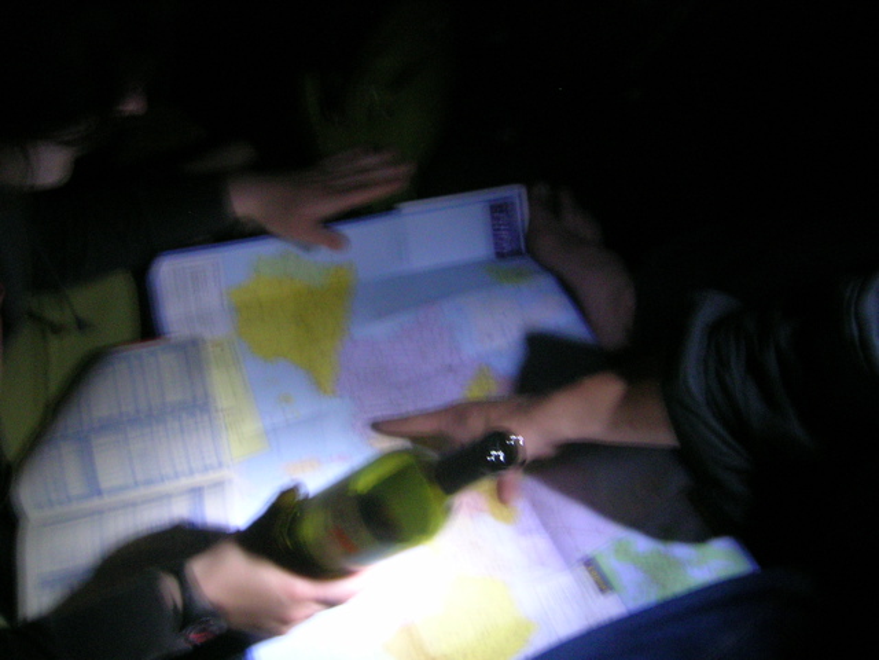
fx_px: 889
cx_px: 440
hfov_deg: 52.6
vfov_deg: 40.7
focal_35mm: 35
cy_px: 330
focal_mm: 5.4
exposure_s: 1/1.1
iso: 200
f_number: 2.8
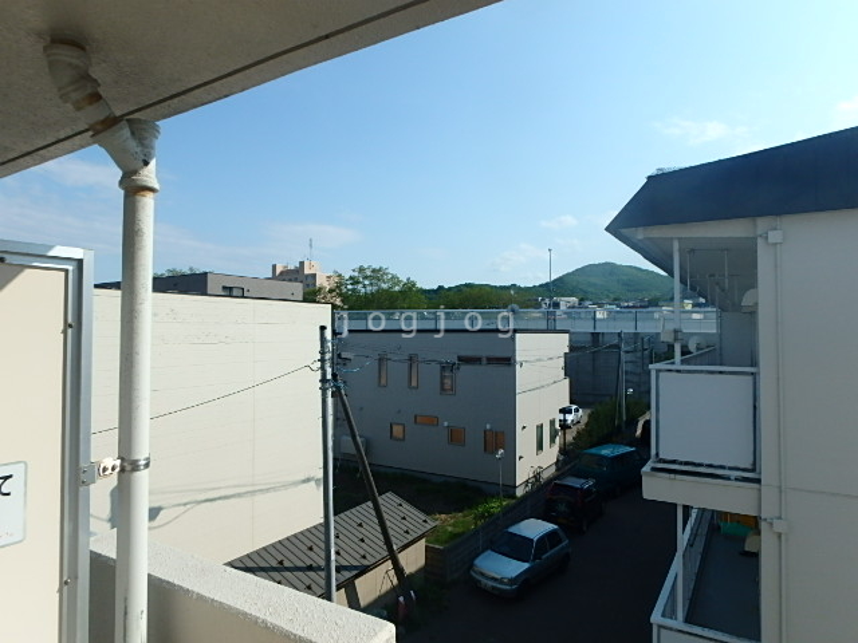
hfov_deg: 79.0
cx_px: 429
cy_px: 322
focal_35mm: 21
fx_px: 521
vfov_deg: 63.4
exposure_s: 1/500
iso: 125
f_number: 6
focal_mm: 3.7
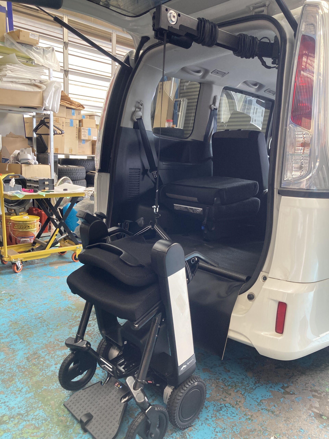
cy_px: 220
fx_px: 355
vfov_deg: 63.4
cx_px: 164
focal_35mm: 28
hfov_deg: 49.7
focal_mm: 3.99
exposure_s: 1/60
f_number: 1.8
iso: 80
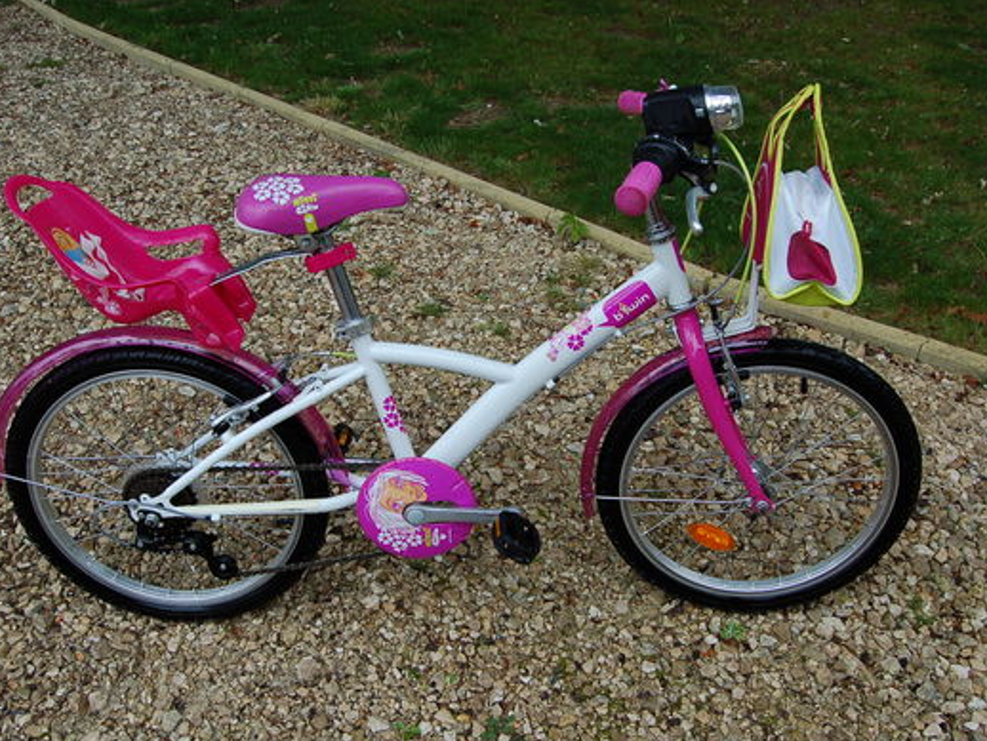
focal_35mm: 30
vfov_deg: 46.8
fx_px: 856
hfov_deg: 59.9
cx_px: 488
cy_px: 377
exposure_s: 1/200
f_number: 7.1
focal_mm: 18
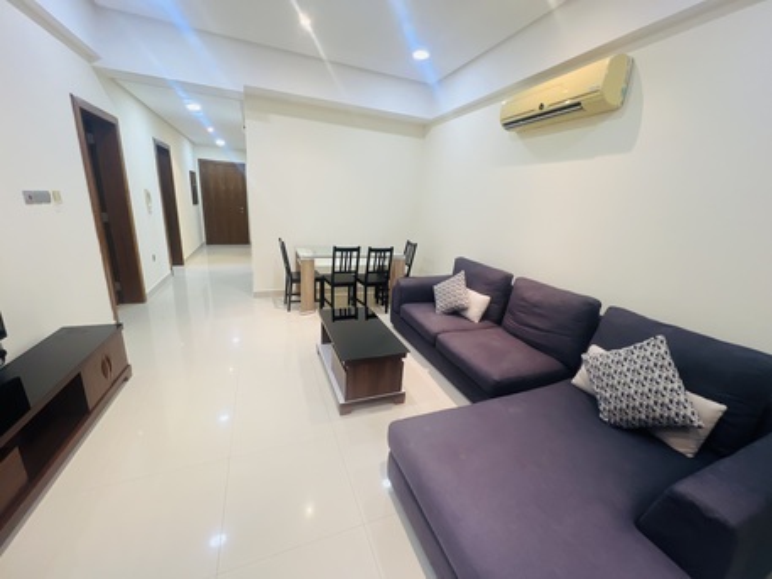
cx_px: 386
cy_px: 290
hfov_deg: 106.2
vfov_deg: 89.9
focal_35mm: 13
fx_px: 290
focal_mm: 1.57
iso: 200
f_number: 1.8
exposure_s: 1/50
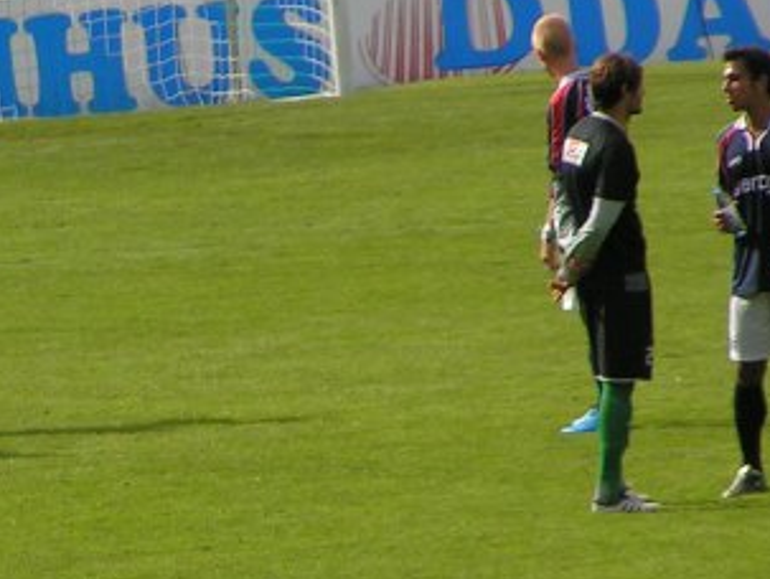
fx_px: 17438
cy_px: 381
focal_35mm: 783
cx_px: 15
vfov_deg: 1.9
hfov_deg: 2.5
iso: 50
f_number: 3.5
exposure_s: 1/800
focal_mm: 45.4
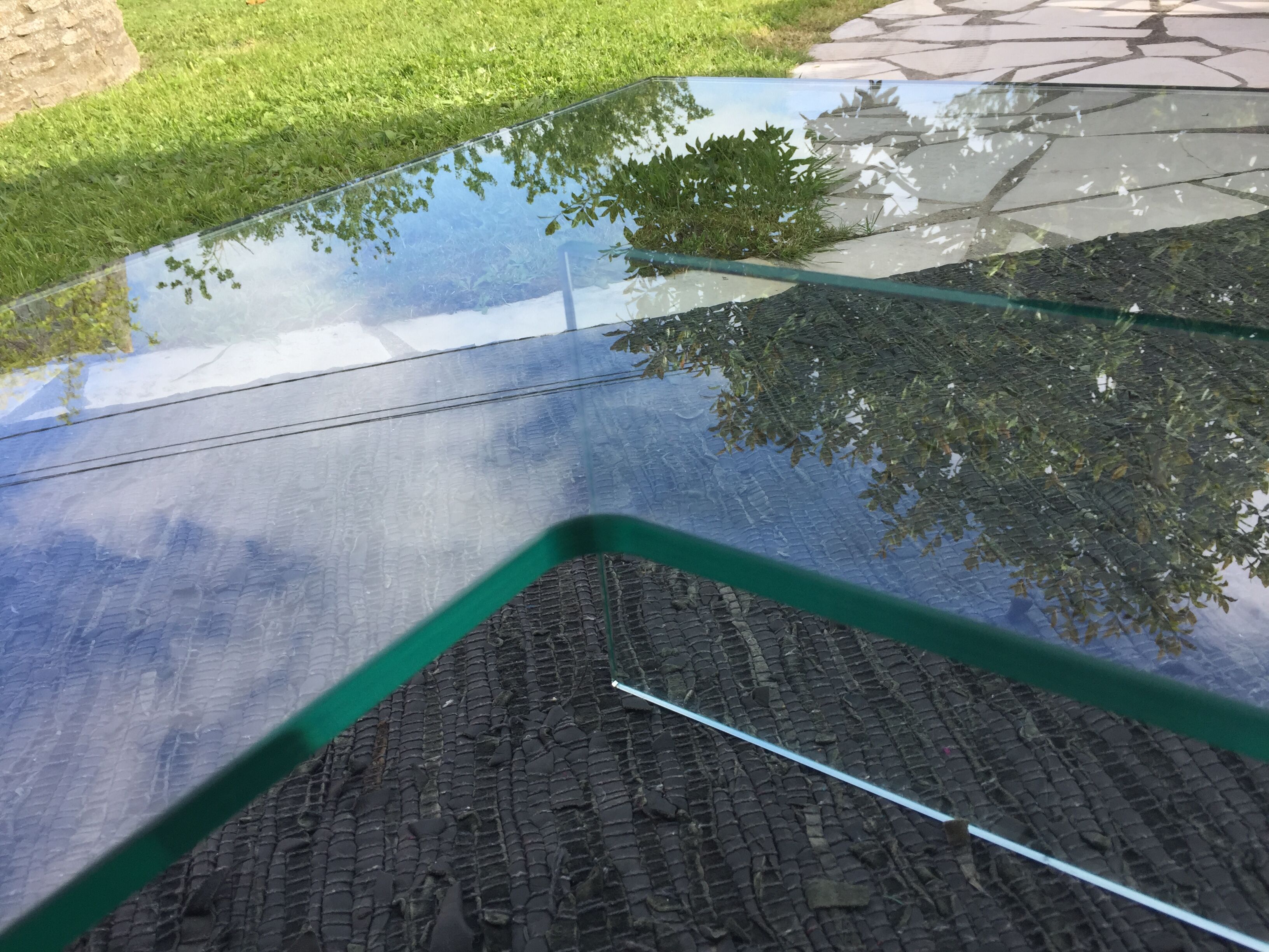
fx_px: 1063
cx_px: 634
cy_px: 476
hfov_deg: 61.7
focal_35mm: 29
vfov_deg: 48.2
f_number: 2.2
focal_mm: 4.15
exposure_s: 1/706
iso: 32
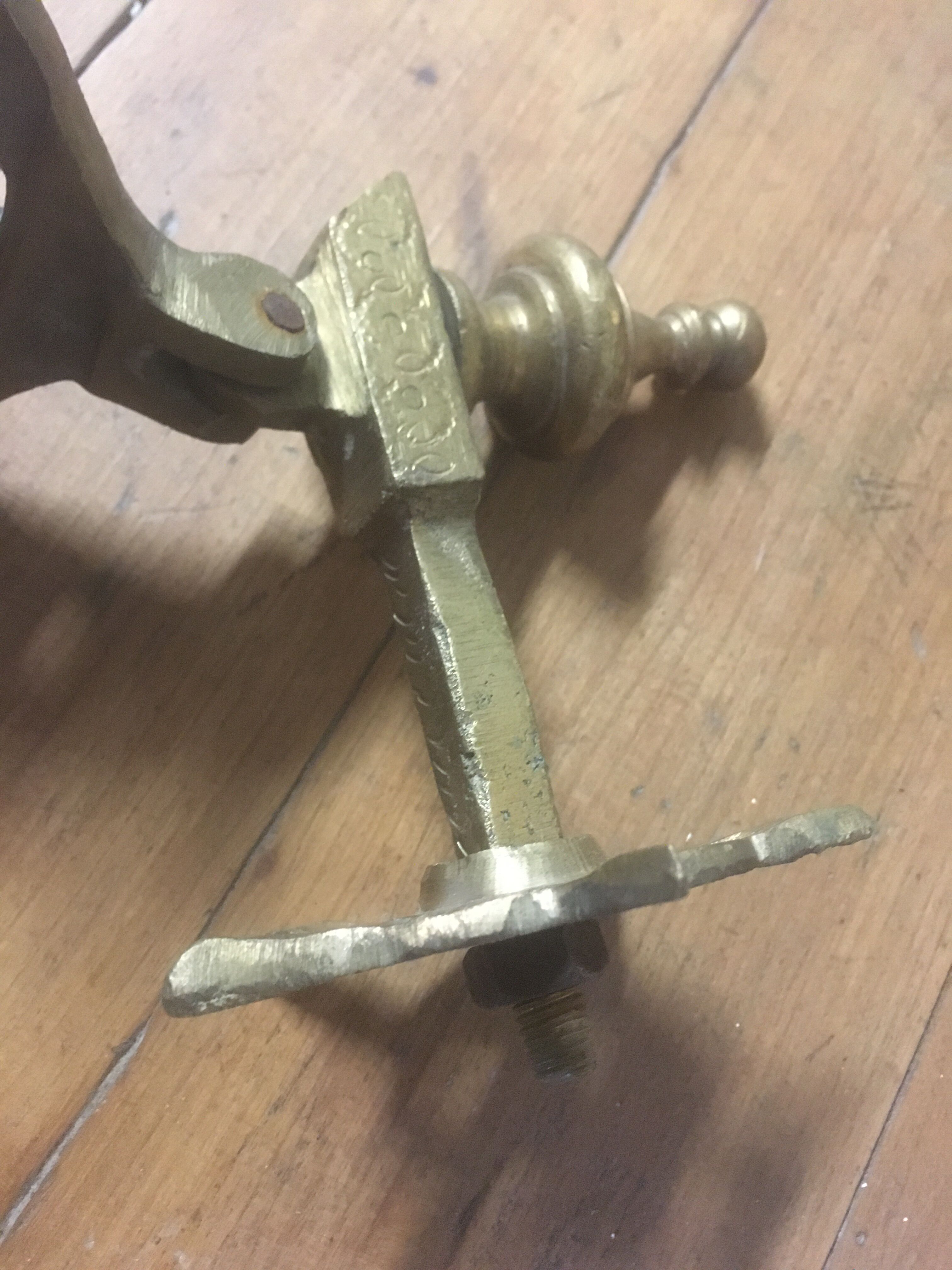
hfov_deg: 48.2
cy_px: 635
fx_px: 1063
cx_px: 476
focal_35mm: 29
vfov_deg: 61.7
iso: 320
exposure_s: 1/17
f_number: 2.2
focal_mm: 4.15
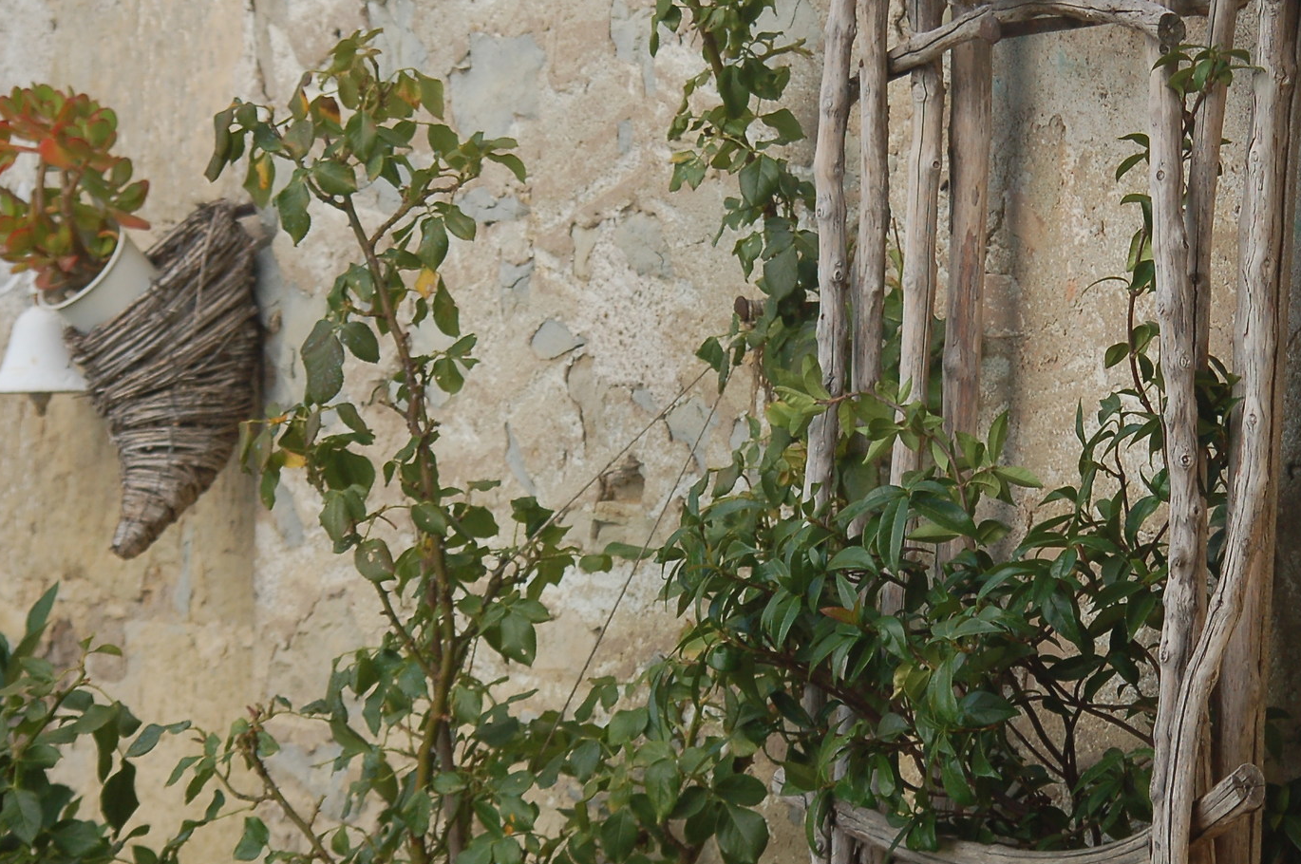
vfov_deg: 7.4
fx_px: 6642
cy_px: 405
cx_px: 1067
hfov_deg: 11.1
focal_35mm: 184
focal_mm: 70
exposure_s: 1/500
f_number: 5.6
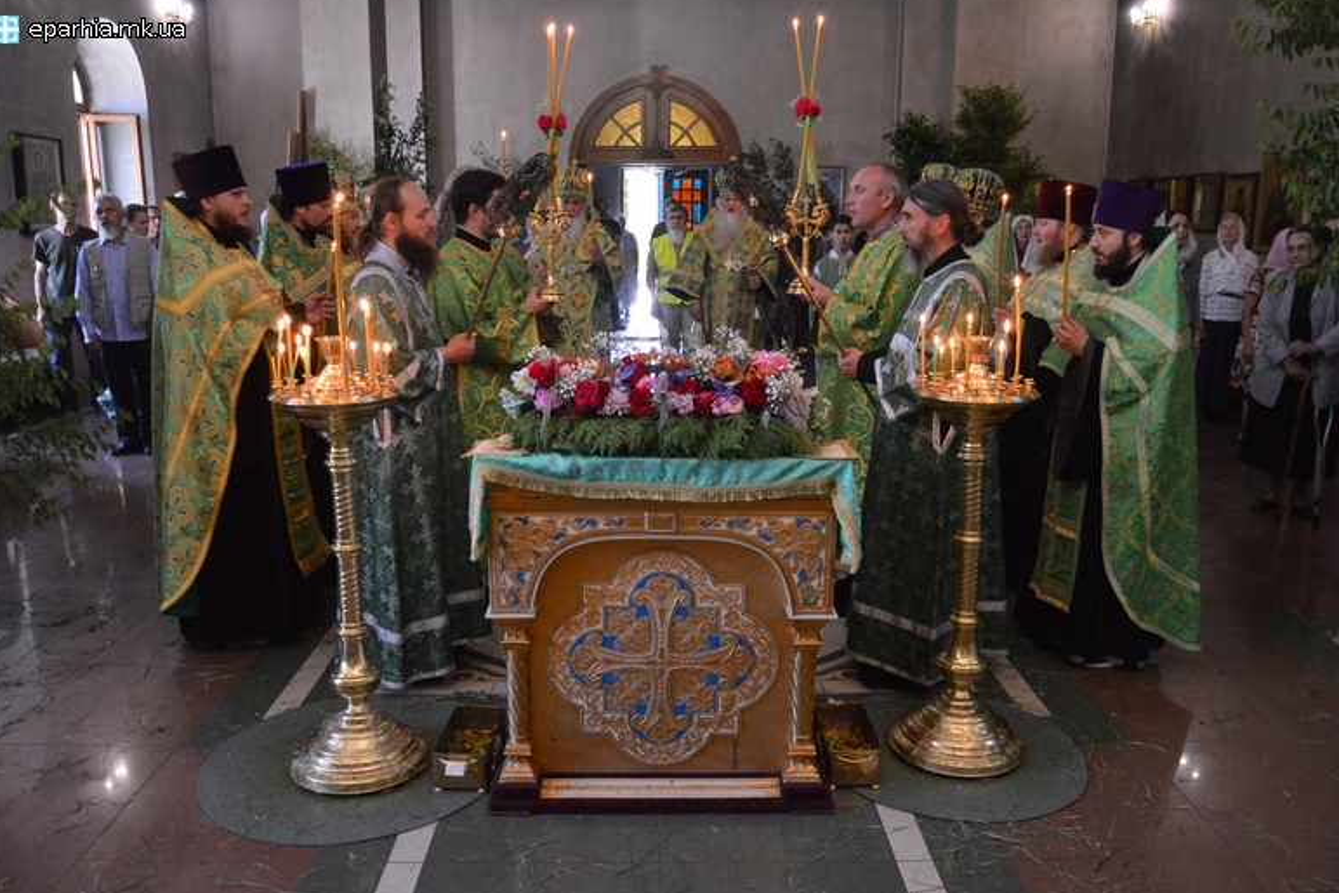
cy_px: 450
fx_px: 1041
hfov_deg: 65.5
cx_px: 658
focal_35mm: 28
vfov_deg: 46.4
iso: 3200
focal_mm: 18
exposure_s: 1/80
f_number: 3.5
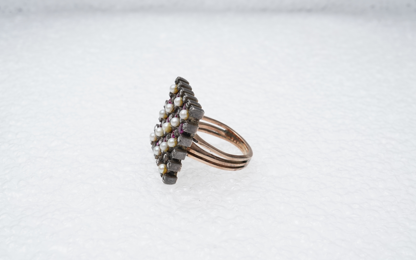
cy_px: 137
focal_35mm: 46
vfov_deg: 28.0
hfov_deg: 43.5
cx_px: 208
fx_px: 522
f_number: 22
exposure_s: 1/125
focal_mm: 30
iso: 640
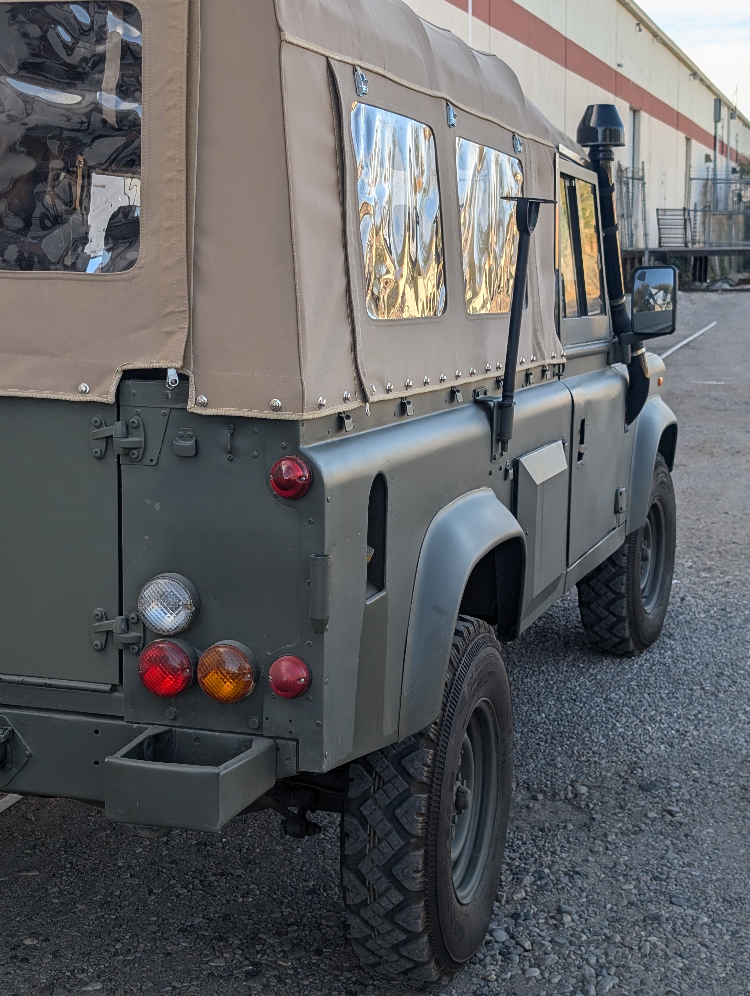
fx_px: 1412
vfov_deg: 38.9
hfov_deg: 29.7
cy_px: 498
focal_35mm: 49
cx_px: 375
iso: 17
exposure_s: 1/302
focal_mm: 6.9
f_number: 1.68
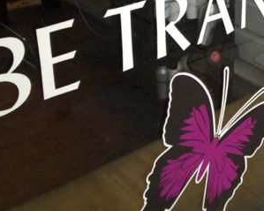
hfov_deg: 26.5
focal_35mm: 69
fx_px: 539
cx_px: 243
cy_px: 1
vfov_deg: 21.4
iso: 50
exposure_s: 1/24
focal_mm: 4.12
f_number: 2.4
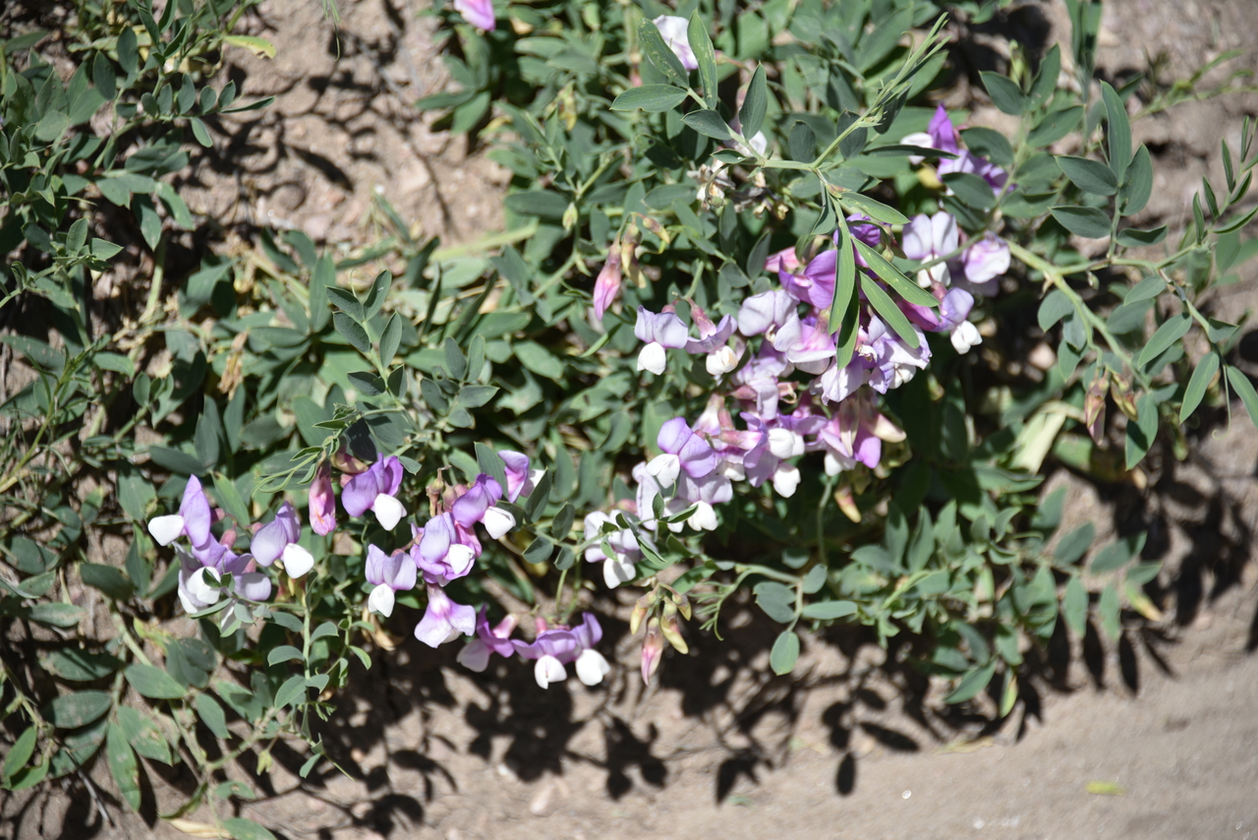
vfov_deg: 4.6
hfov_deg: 6.9
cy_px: 420
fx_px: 10485
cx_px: 629
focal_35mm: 300
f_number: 5.6
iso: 110
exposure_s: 1/640
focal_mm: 300
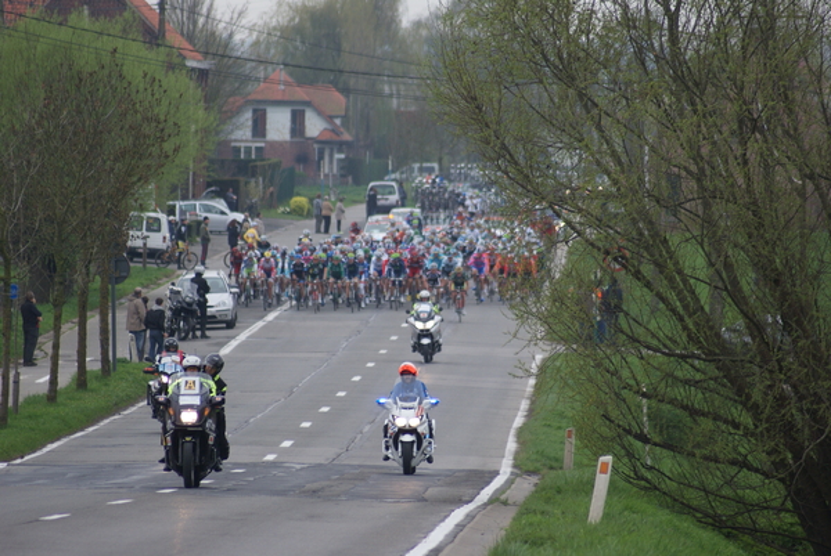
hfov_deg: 4.6
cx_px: 416
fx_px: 10403
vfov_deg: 3.1
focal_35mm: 450
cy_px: 278
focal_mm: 300
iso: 250
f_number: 5.6
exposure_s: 1/400
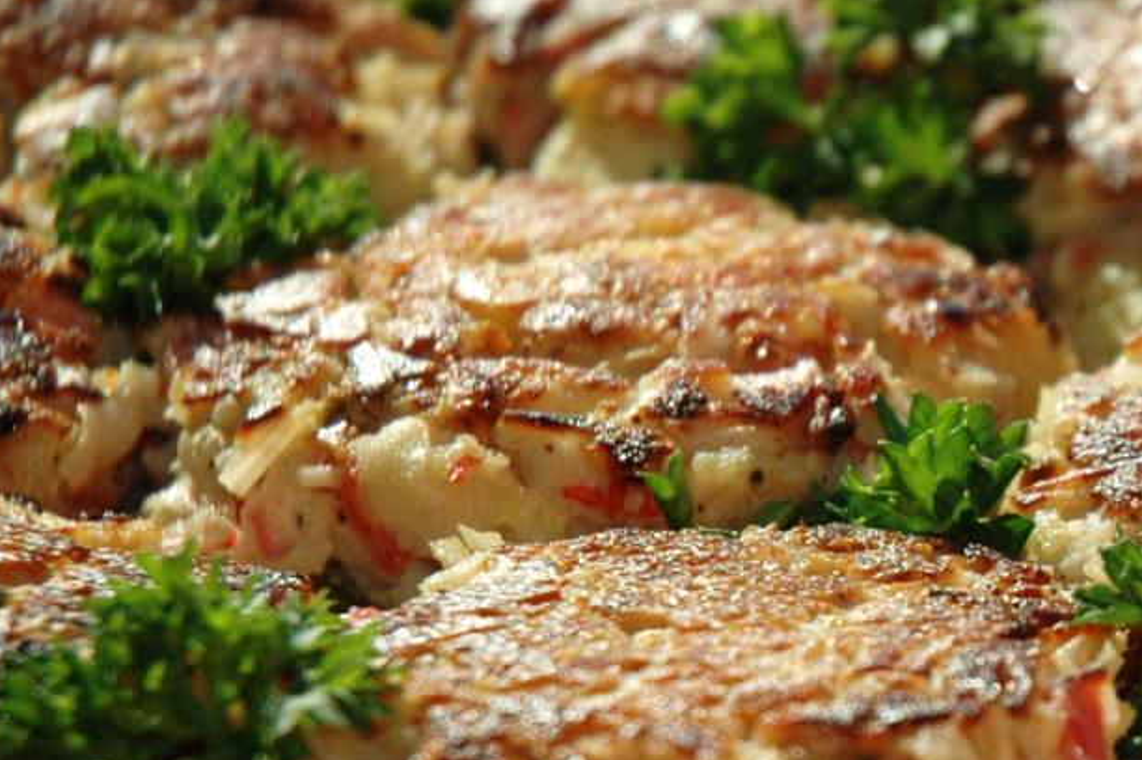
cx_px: 1354
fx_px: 8338
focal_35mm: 263
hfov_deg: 7.8
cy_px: 513
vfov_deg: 5.2
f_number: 5.6
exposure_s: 1/500
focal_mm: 70
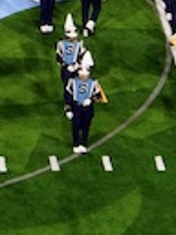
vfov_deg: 3.5
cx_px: -302
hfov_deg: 2.6
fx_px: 3810
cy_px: -288
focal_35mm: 562
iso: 1000
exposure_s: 1/200
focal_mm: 50
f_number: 4.5
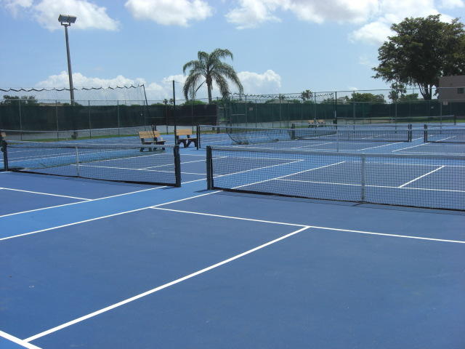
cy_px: 174
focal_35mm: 38
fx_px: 510
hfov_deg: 49.0
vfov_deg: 37.7
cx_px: 232
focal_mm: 7.9
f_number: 8
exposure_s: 1/320
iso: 80
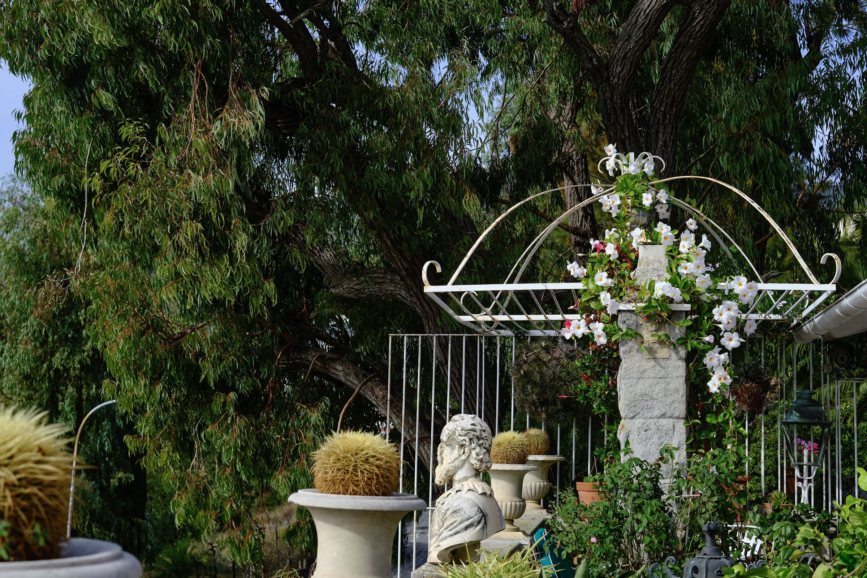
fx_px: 1276
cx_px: 434
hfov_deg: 37.5
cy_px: 289
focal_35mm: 53
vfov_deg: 25.5
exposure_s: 1/1250
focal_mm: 35
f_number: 5
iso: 320
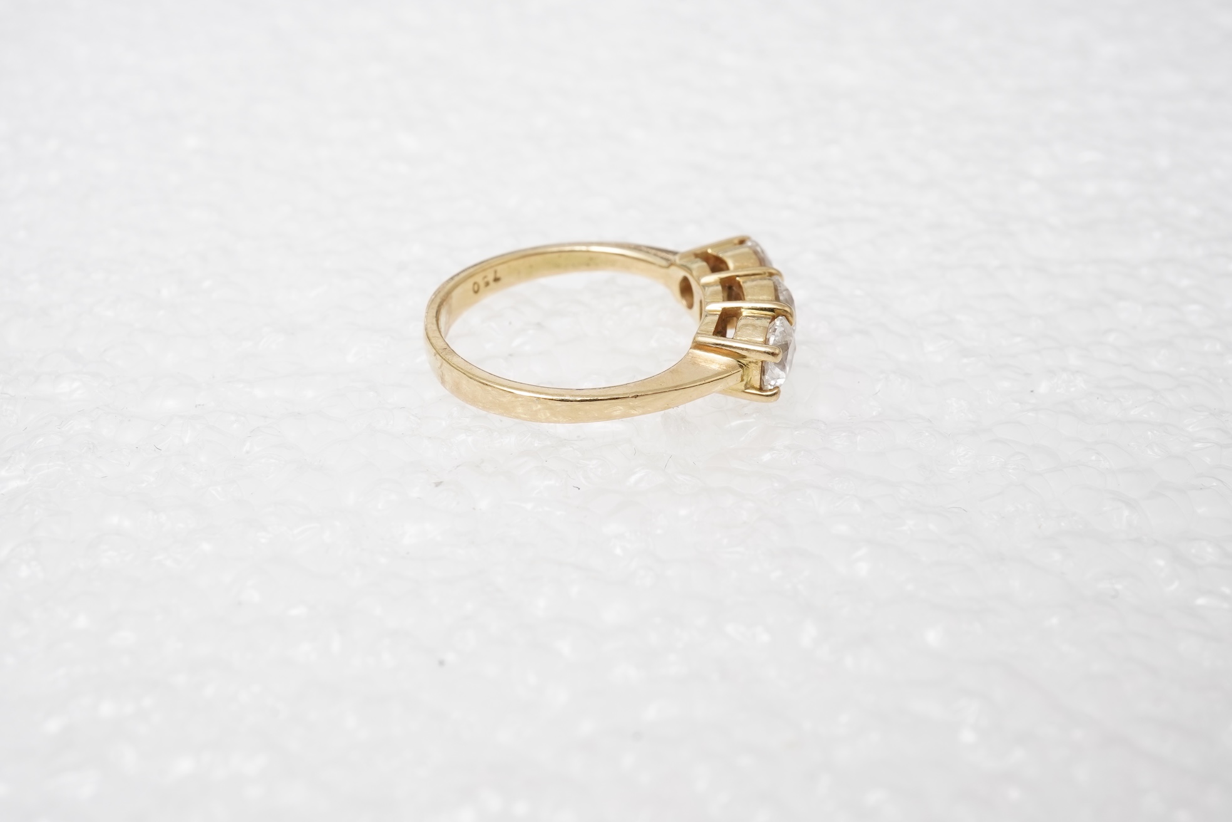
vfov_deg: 29.9
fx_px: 1540
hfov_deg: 43.6
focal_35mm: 45
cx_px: 616
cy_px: 411
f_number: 22
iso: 320
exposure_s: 1/125
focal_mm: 30
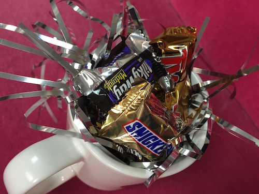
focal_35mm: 29
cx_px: 130
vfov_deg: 48.2
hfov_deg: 61.7
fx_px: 217
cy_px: 97
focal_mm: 4.15
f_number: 2.2
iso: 64
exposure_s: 1/30
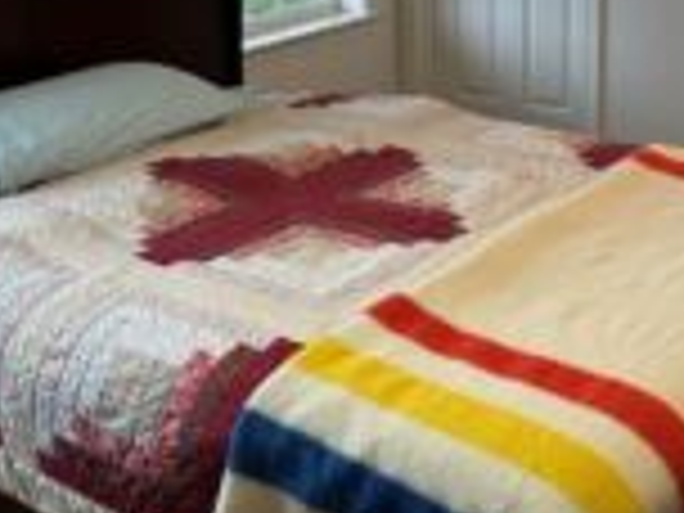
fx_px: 1245
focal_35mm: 63
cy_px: 27
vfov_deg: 22.6
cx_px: 342
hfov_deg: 30.7
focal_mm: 6.86
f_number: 1.78
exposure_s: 1/60
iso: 160
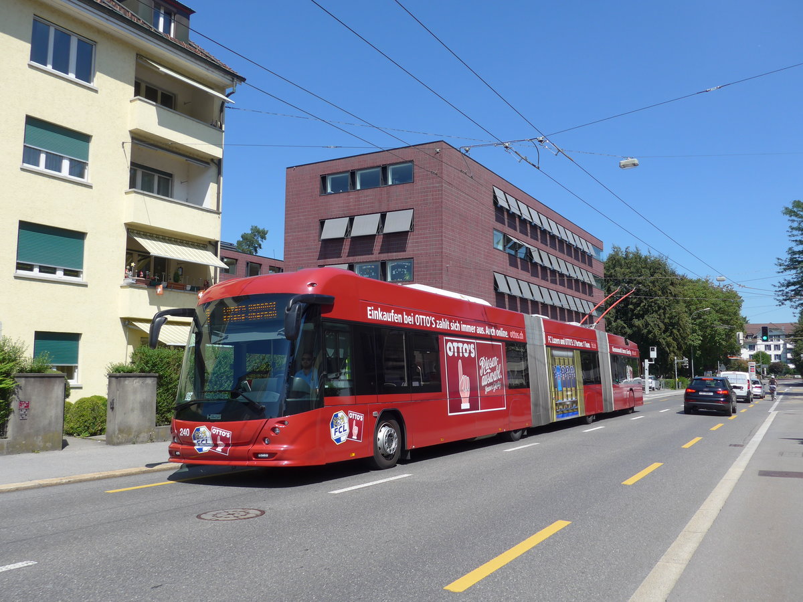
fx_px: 673
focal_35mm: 29
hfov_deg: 61.7
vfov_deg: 48.2
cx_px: 402
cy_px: 301
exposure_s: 1/1300
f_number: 2.8
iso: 80
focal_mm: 6
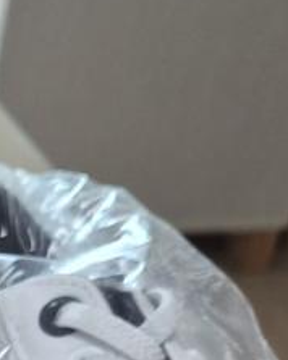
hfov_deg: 10.4
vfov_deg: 13.1
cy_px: 701
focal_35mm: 129
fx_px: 1376
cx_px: -395
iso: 200
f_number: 1.8
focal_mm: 5.4
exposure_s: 1/120
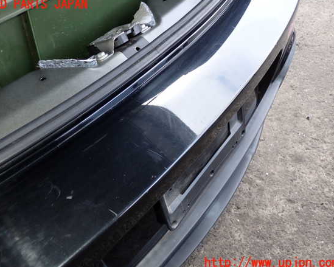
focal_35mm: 32
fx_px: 316
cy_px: 134
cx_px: 159
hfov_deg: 55.6
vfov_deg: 45.8
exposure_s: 1/60
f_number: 2.3
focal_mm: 5.4
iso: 125
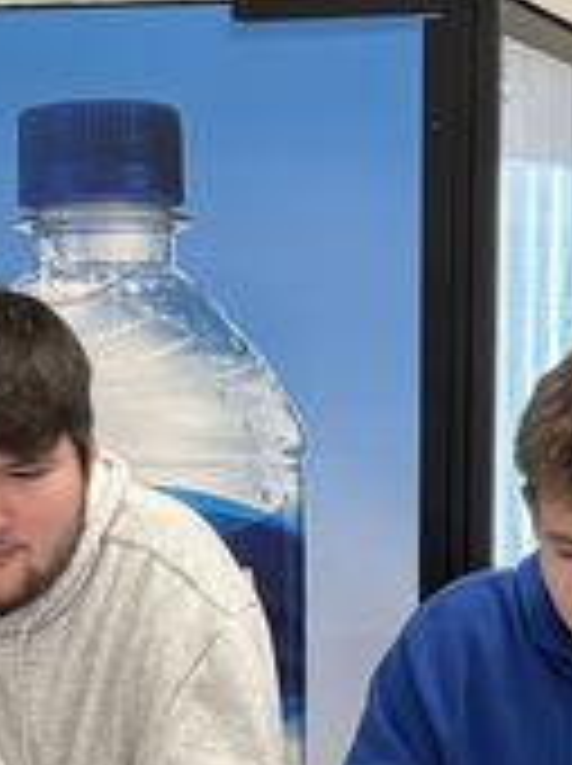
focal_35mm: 113
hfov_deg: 13.1
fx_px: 2496
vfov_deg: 16.6
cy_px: 968
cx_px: 270
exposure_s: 1/93
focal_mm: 6.76
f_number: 1.78
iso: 200
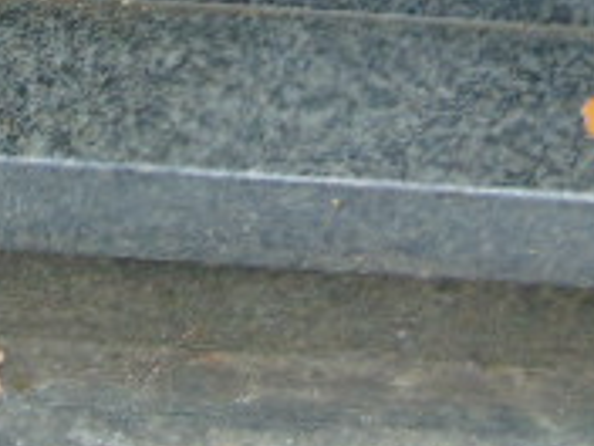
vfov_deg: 15.9
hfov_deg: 20.5
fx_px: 1562
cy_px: -17
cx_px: -64
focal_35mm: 91
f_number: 3
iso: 100
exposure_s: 1/50
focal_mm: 4.5
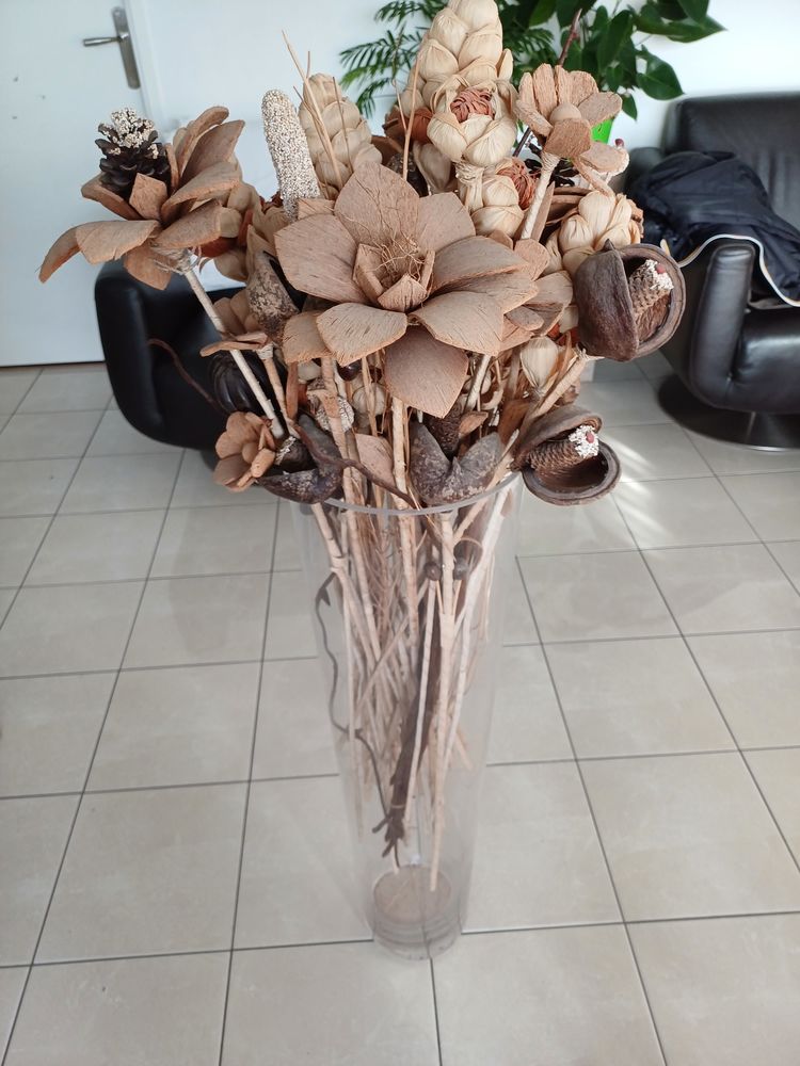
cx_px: 400
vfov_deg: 69.4
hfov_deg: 54.9
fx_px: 770
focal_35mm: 25
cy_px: 533
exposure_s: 1/50
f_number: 1.8
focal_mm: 4.65
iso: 80
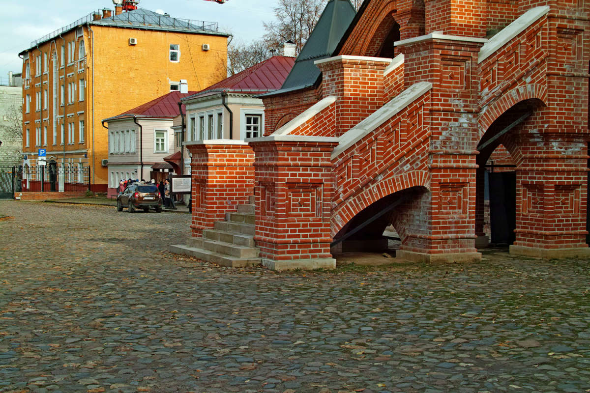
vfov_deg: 25.8
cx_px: 295
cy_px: 196
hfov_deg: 37.9
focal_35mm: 52
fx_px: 860
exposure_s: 1/160
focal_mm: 35
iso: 100
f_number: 8
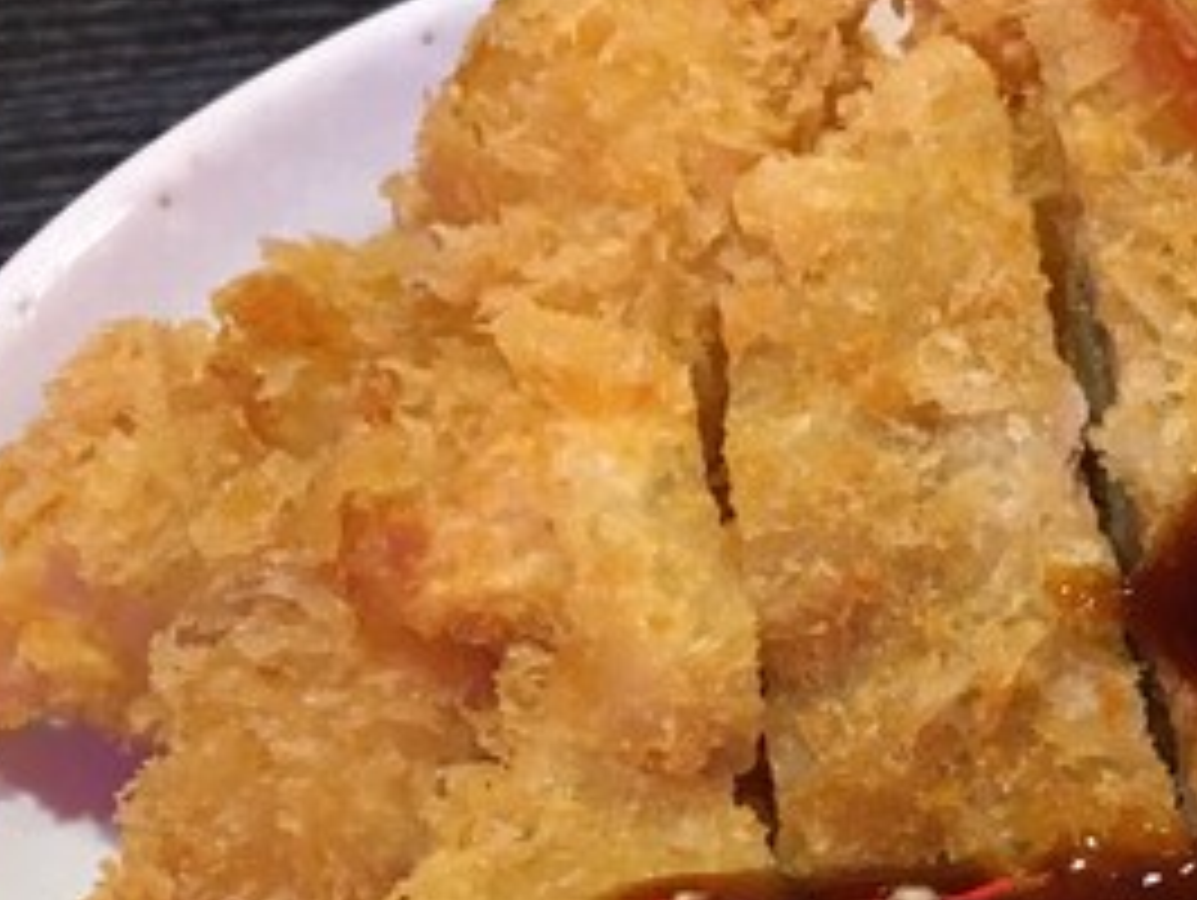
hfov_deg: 19.0
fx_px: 3392
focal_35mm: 98
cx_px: 1382
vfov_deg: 15.0
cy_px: 772
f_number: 2.2
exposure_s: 1/30
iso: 160
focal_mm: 4.15
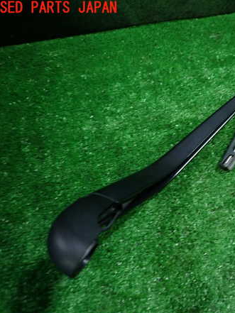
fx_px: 308
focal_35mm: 34
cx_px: 201
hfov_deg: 39.5
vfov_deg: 53.9
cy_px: 159
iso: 200
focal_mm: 4.5
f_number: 2
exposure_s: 1/30
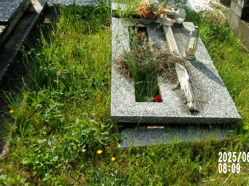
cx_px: 149
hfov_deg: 51.0
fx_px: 259
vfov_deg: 39.4
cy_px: 70
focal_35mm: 36
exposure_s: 1/45
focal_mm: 5.1
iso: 80
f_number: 10.8
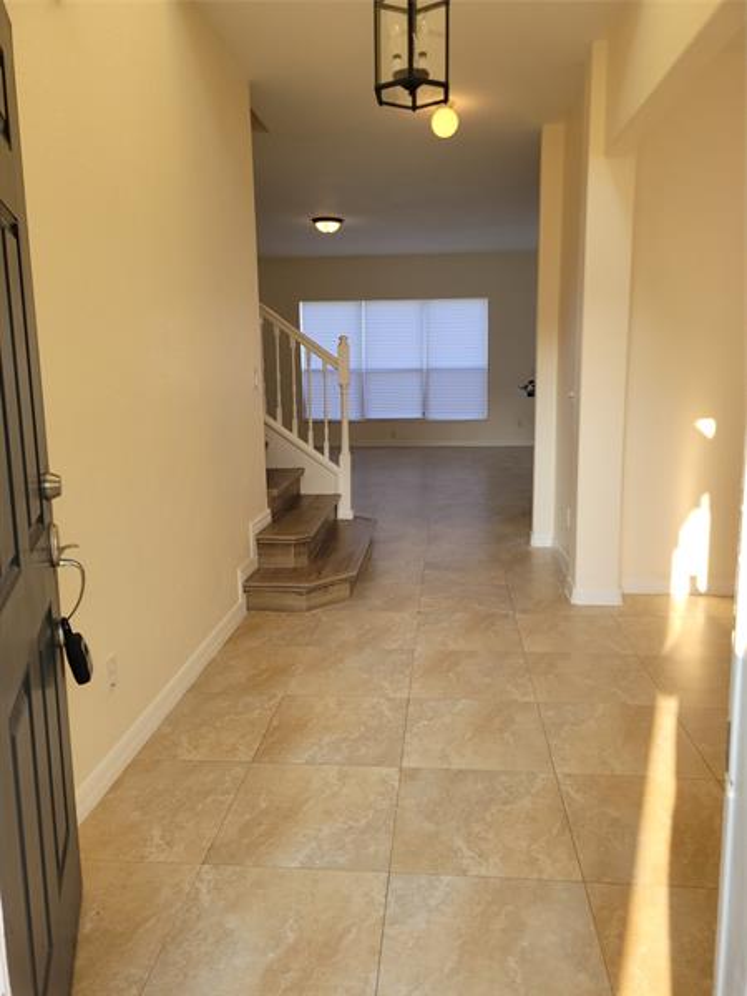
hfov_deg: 53.1
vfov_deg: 67.3
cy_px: 498
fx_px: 748
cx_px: 374
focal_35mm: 26
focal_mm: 5.4
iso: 40
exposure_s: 1/143
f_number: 1.8
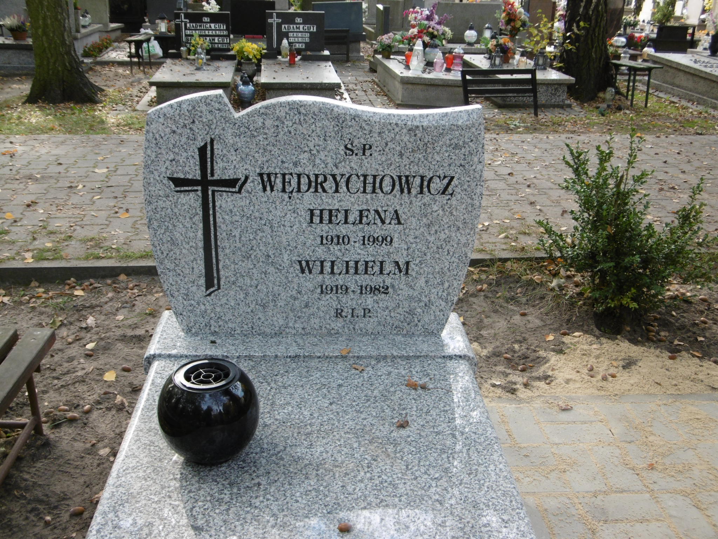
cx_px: 359
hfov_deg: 49.0
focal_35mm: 38
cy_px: 270
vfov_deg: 37.7
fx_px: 788
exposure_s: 1/100
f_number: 3.7
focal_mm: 6.8
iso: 100
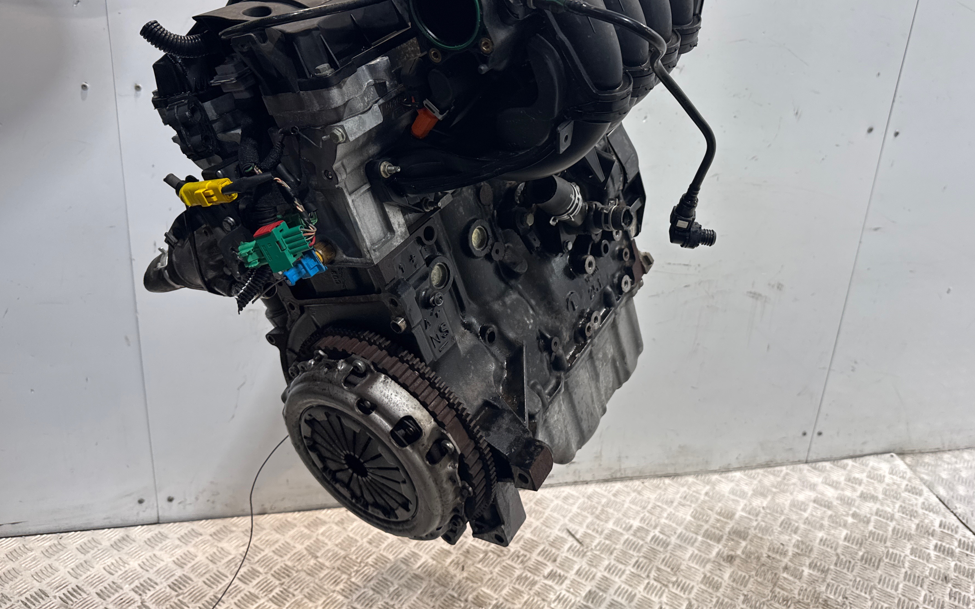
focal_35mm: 29
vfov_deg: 42.6
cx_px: 519
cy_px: 210
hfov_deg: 64.6
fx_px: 771
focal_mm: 6.76
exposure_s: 1/100
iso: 80
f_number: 1.78
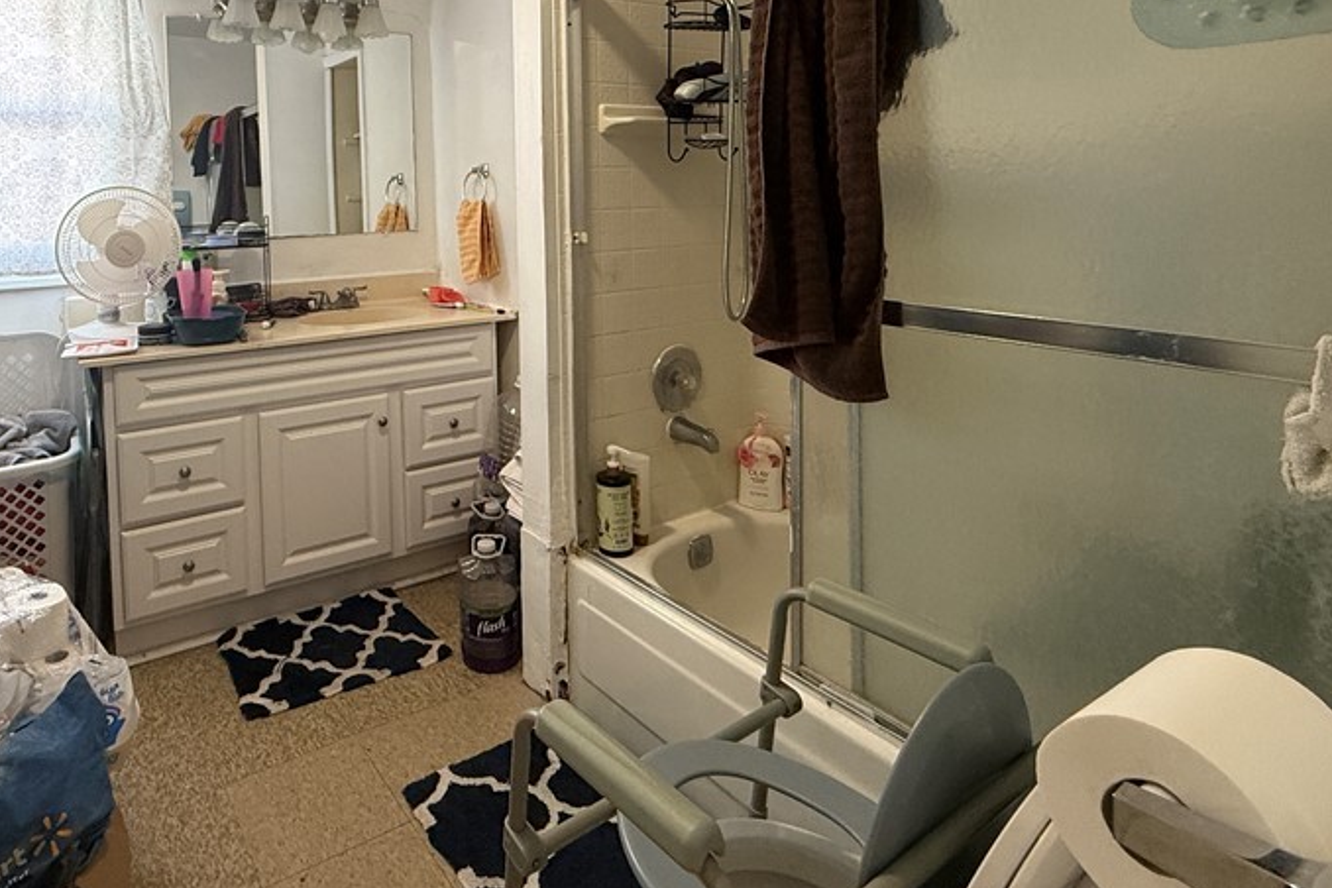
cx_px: 454
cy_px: 236
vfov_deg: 54.9
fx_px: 814
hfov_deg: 76.3
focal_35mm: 22
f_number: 2.2
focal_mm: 2.22
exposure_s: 1/60
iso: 320
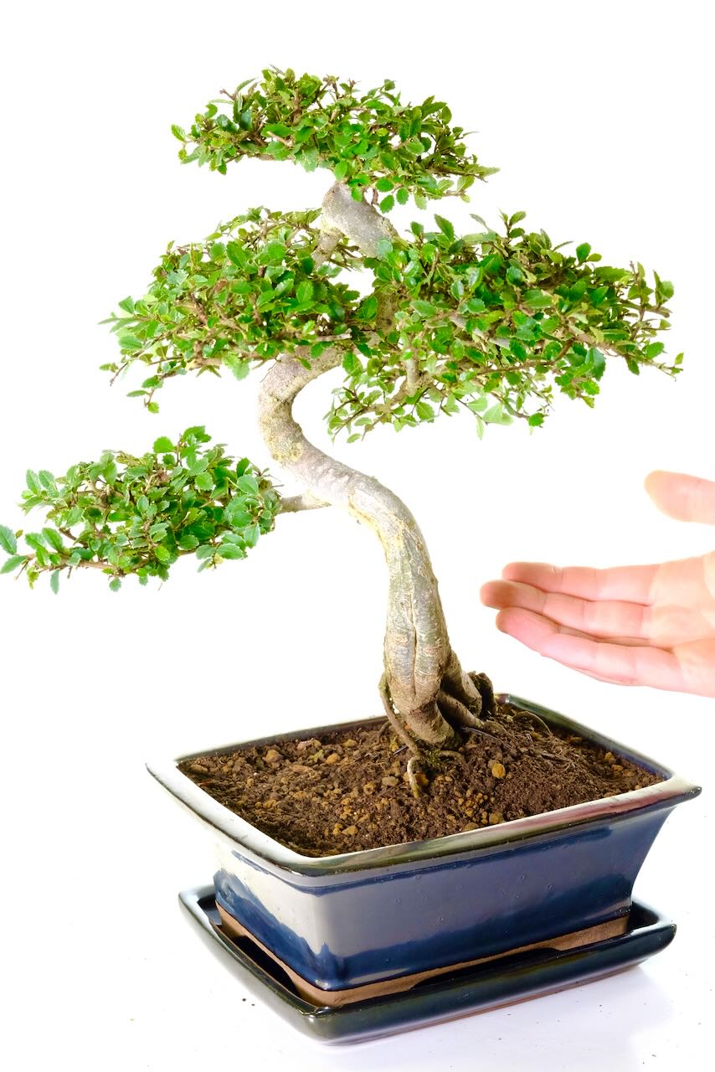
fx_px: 1667
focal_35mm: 56
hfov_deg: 24.2
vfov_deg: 35.6
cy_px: 536
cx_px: 358
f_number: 10
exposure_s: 1/25
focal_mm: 37.6
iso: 2500
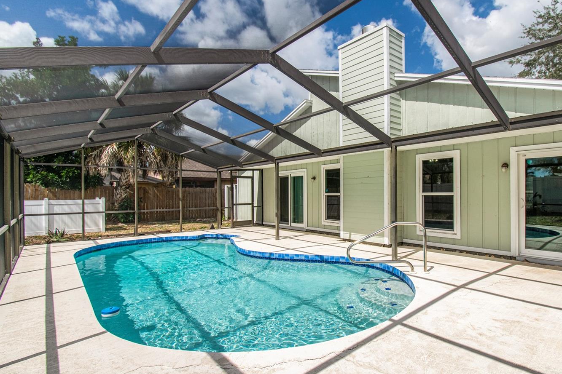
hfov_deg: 89.4
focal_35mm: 18
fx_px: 281
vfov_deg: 67.3
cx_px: 324
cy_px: 195
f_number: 8
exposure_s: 1/640
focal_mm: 10
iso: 200
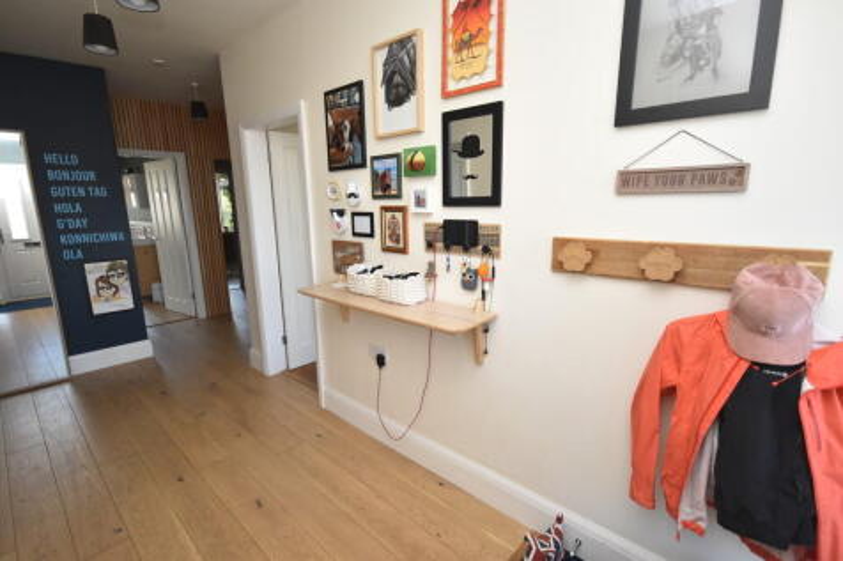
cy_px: 280
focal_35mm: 17
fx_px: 404
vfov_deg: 69.6
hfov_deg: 92.5
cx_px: 422
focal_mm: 11.5
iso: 800
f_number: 4.2
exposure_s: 1/125
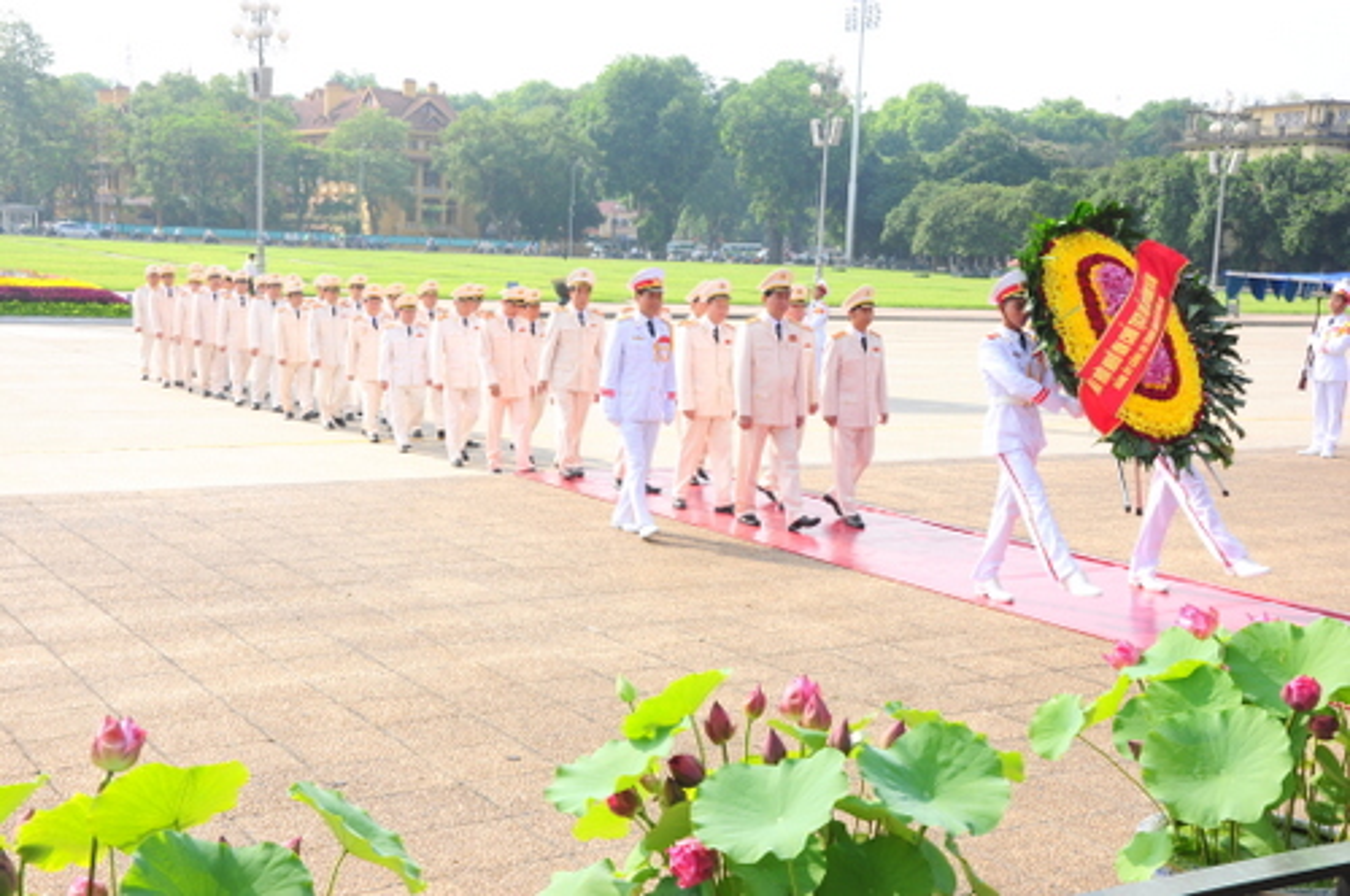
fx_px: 1685
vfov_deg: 29.8
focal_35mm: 45
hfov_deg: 43.7
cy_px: 448
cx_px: 675
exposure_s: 1/125
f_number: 13
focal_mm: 30
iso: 250
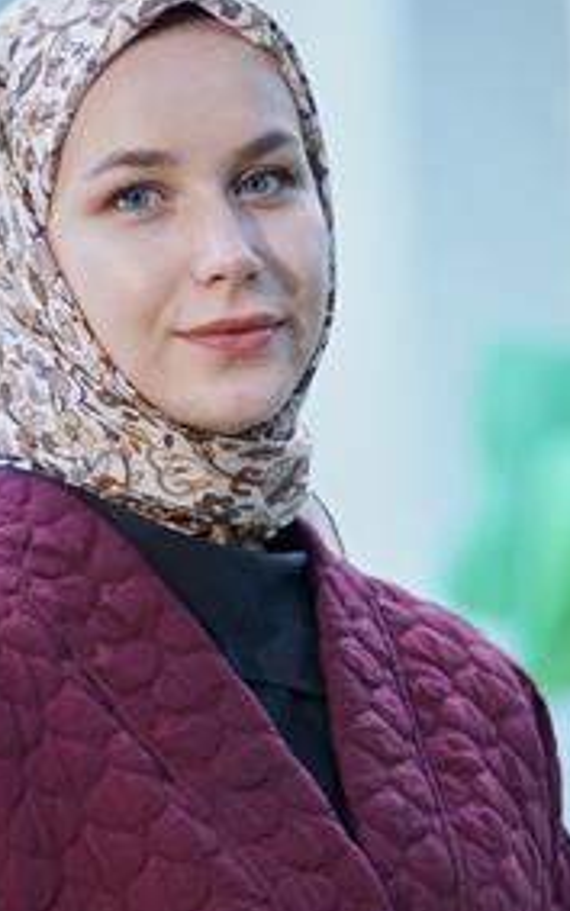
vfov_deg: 10.9
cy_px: 525
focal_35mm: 192
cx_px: 174
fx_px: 4770
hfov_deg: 6.8
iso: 640
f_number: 2.8
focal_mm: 115
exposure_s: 1/200
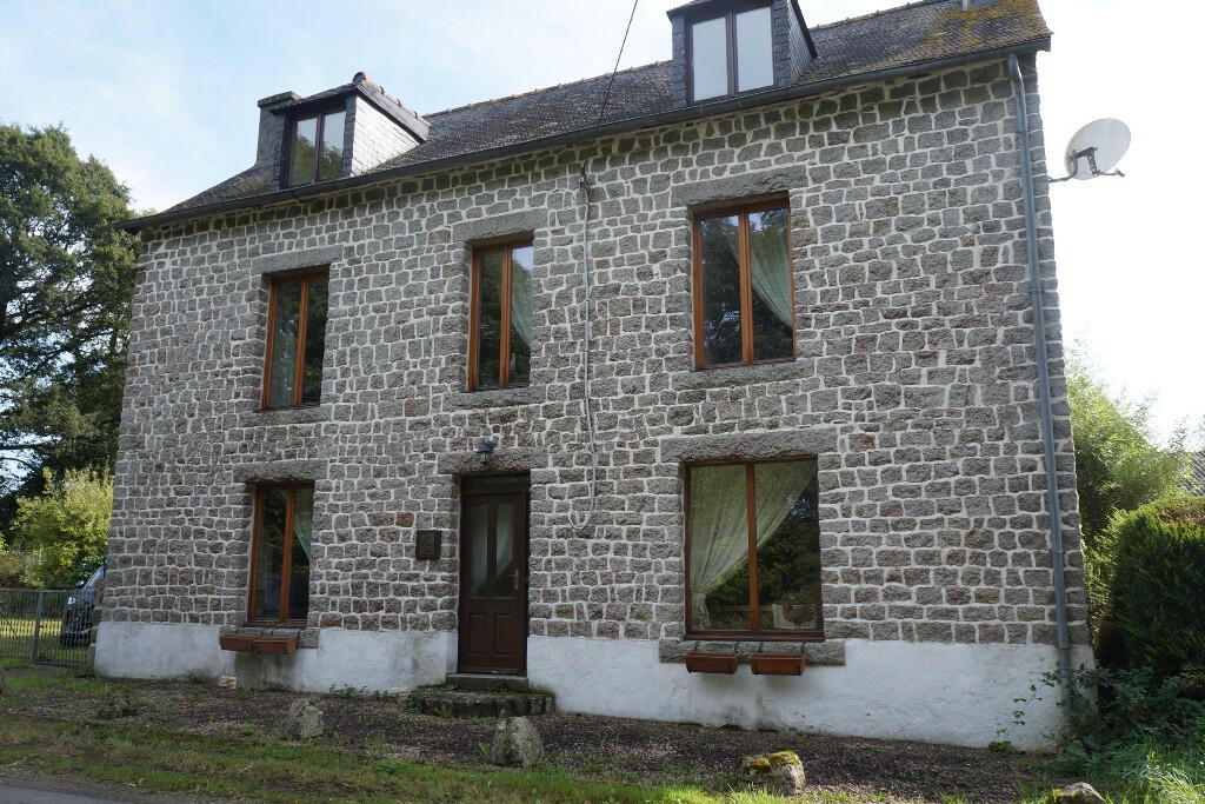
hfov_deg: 67.4
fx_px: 904
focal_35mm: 27
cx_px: 602
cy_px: 402
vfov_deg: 47.9
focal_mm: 18
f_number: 7.1
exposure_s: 1/100
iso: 100
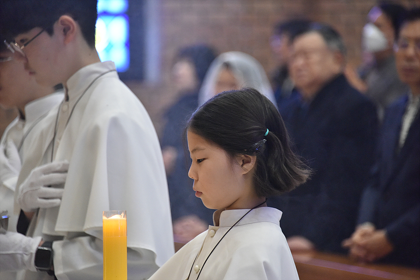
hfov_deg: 6.9
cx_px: 210
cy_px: 140
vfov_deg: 4.6
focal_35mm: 300
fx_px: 3500
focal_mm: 300
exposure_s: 1/125
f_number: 5.6
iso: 5000
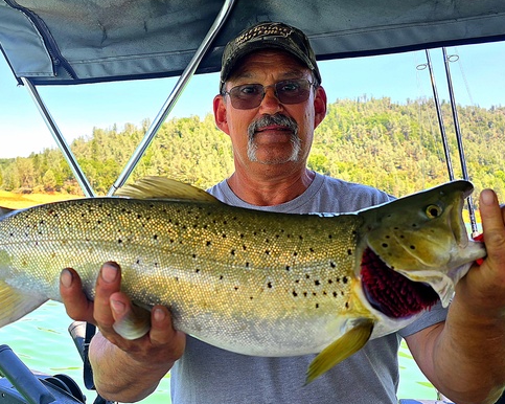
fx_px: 463
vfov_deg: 47.1
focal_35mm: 31
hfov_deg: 57.0
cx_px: 215
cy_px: 208
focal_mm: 6.3
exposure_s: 1/270
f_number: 1.7
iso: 12
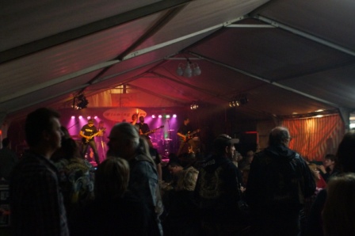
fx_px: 591
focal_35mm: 60
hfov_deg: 33.4
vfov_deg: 22.6
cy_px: 118
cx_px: 178
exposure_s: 1/80
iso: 3200
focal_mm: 40
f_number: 4
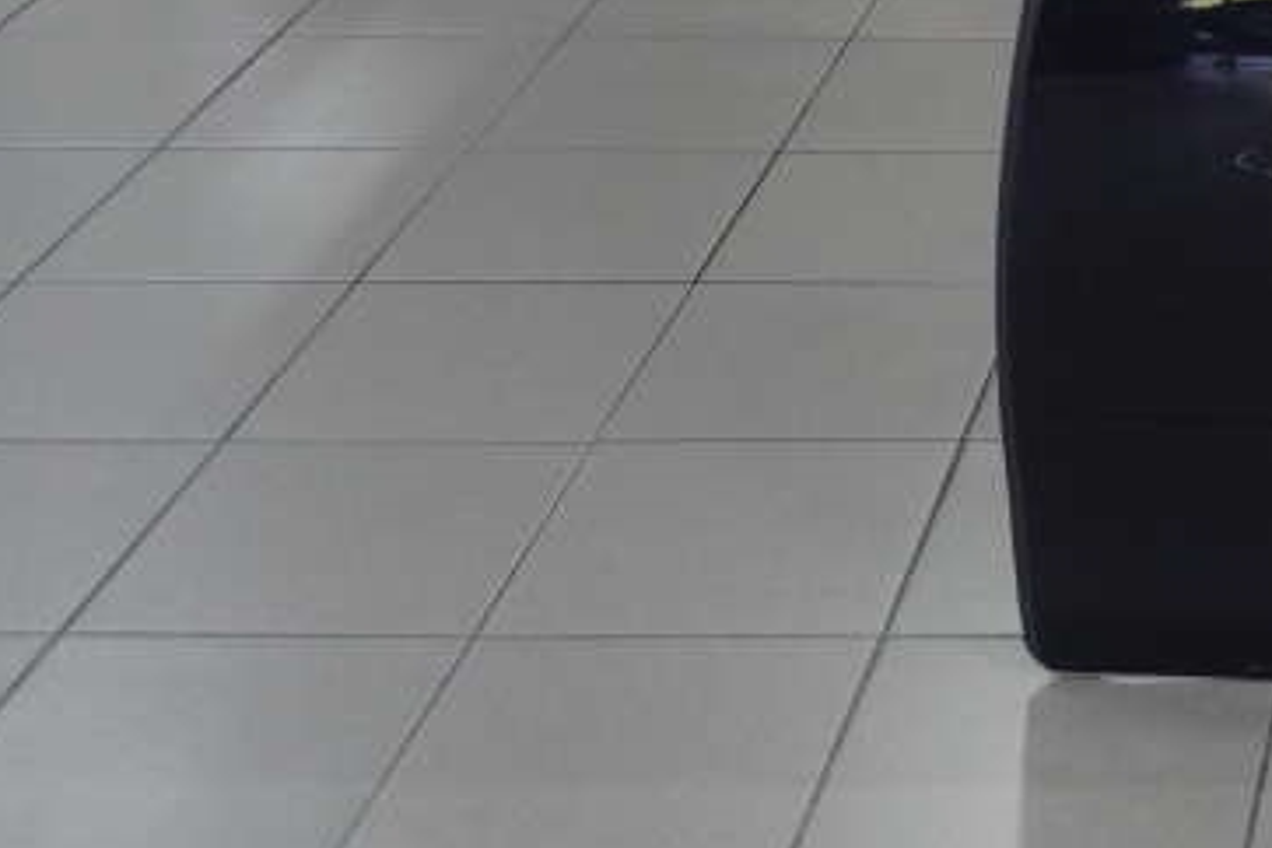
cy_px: -131
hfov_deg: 19.2
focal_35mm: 96
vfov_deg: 14.0
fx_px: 3375
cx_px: 1794
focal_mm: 21
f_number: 4
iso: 2500
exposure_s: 1/160
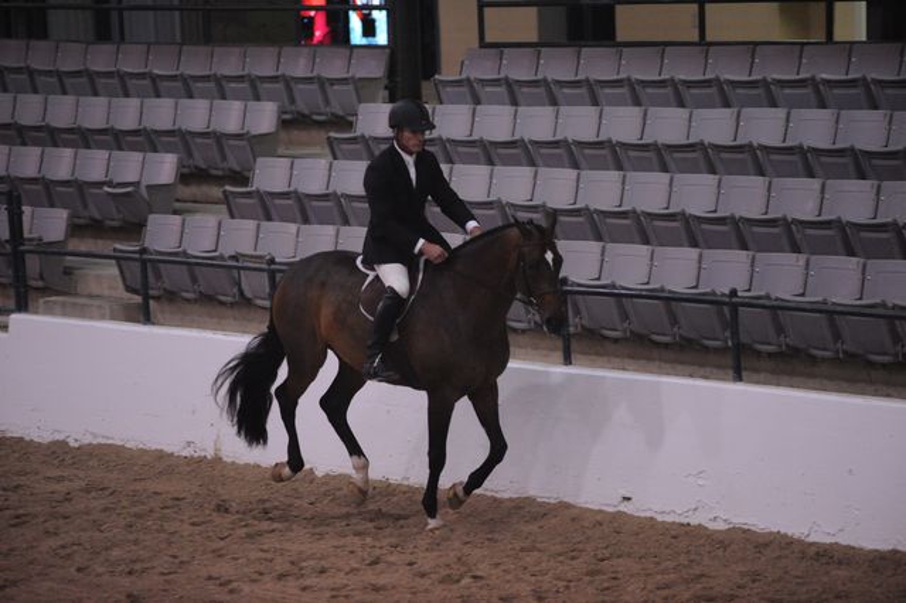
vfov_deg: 6.9
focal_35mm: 200
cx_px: 453
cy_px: 302
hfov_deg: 10.3
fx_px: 5031
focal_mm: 200
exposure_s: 1/400
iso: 5000
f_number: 2.8
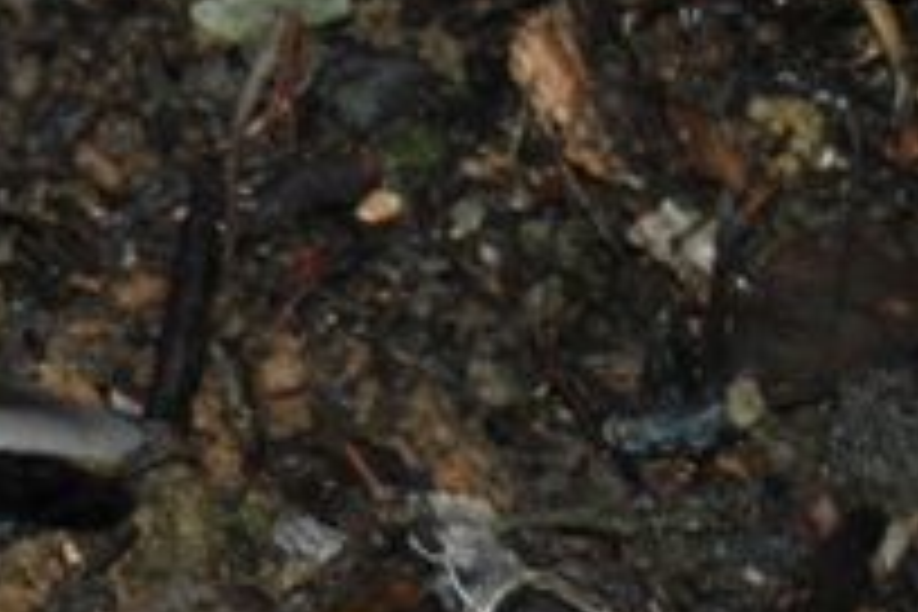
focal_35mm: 471
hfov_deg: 4.3
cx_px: -518
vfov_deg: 2.9
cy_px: 486
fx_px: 12010
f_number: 5.6
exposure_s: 1/60
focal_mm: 80
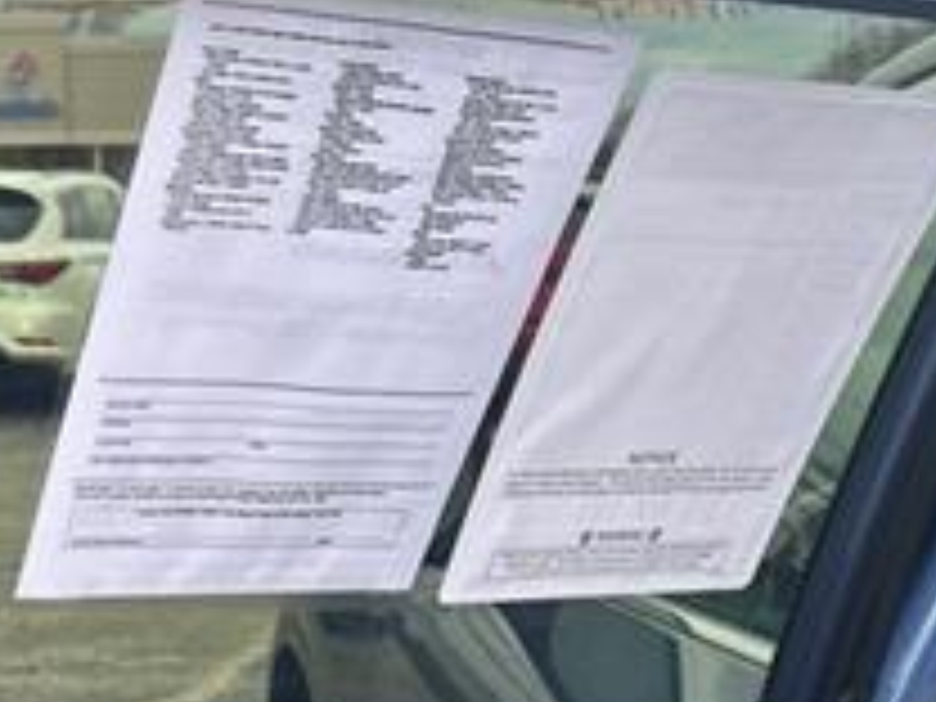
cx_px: 202
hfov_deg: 24.1
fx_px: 2163
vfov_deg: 17.3
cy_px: 914
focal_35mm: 80
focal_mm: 5.7
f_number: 1.5
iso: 125
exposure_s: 1/60
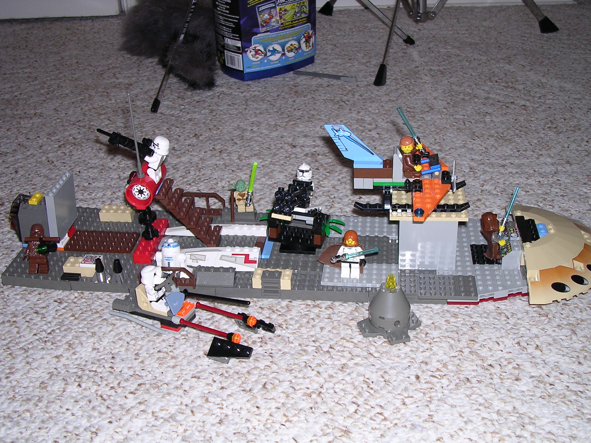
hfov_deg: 43.9
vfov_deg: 33.6
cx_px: 296
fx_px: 734
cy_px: 222
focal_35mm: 43
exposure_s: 1/60.1
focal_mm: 6.6
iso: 100
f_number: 3
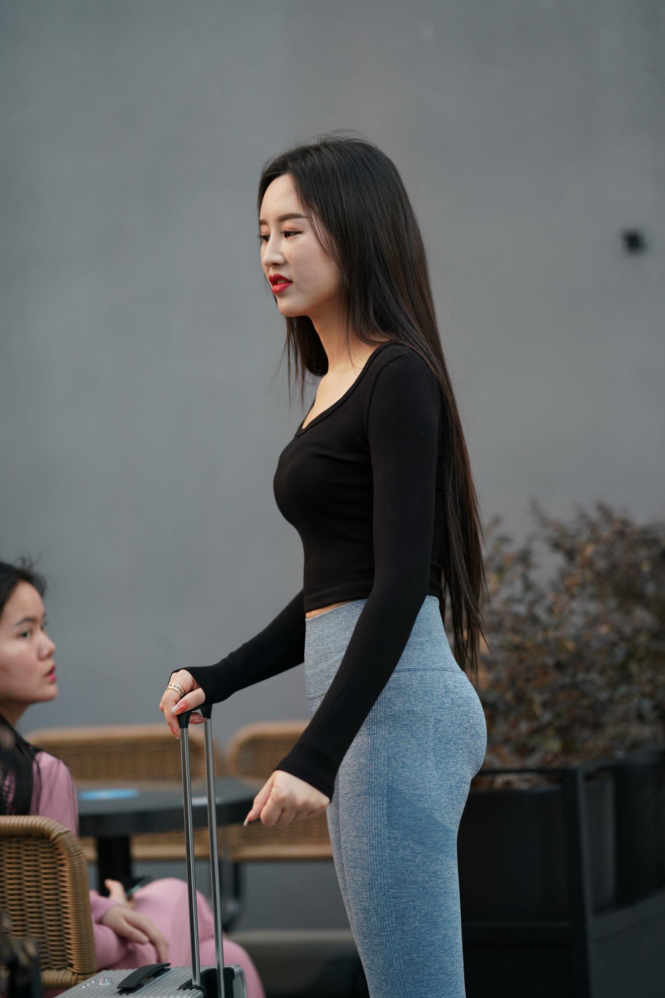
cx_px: 332
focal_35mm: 135
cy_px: 499
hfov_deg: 10.2
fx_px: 3739
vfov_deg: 15.2
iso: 640
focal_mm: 135
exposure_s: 1/320
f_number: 2
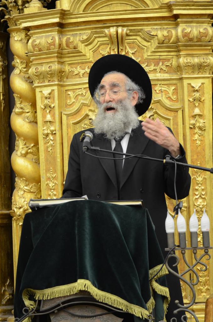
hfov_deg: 10.6
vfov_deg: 16.0
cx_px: 106
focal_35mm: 129
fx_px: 1145
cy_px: 162
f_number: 5.6
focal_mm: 85
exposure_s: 1/100
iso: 1250
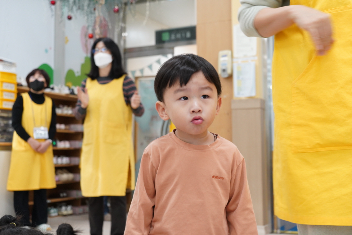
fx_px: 528
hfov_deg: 36.9
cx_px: 187
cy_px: 112
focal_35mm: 54
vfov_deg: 25.1
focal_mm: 49
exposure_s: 1/80
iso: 2500
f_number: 5.6
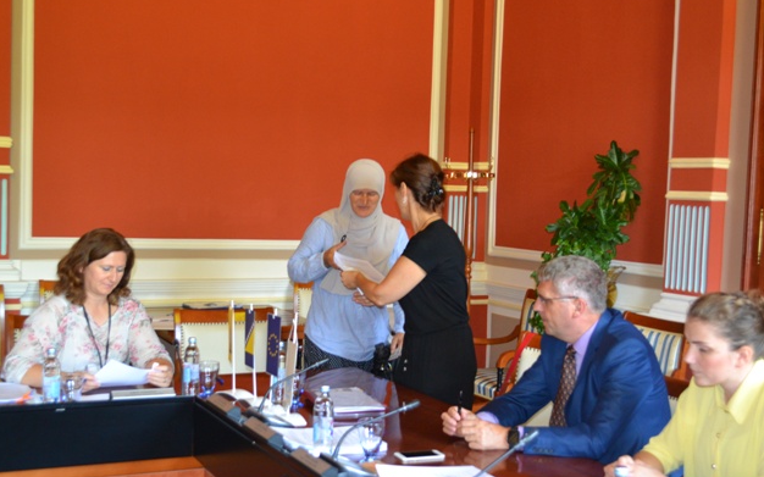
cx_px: 377
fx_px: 1041
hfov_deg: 40.3
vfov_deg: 25.8
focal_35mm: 50
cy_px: 245
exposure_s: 1/60
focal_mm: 32
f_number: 4.8
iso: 1400
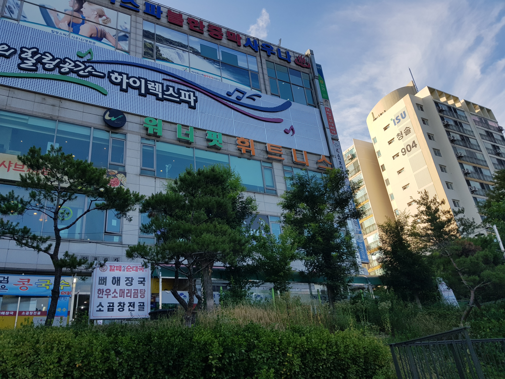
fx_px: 379
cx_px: 252
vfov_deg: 53.1
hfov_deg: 67.3
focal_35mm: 26
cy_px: 190
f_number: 1.7
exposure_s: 1/856
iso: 40
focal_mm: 4.2
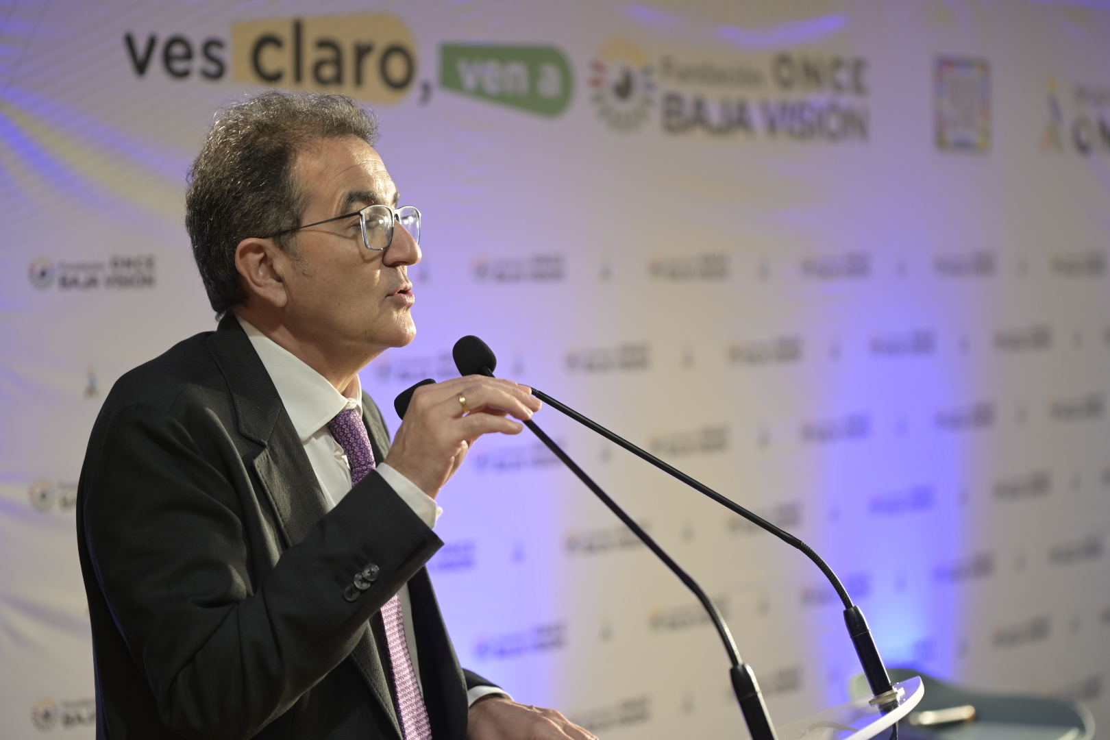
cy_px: 370
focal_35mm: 80
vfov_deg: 17.1
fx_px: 2466
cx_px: 555
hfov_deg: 25.4
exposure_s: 1/100
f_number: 2.8
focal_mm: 80
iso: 640
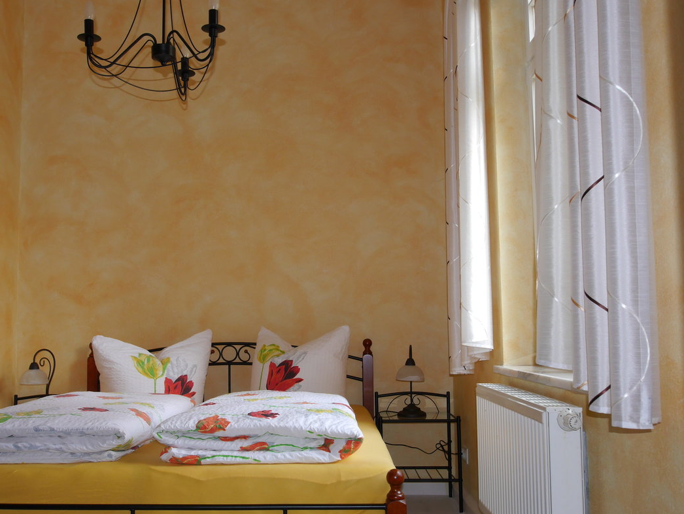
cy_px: 276
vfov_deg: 36.8
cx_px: 305
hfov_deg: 47.8
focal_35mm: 39
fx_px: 771
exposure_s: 1/60
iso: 500
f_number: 5.4
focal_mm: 17
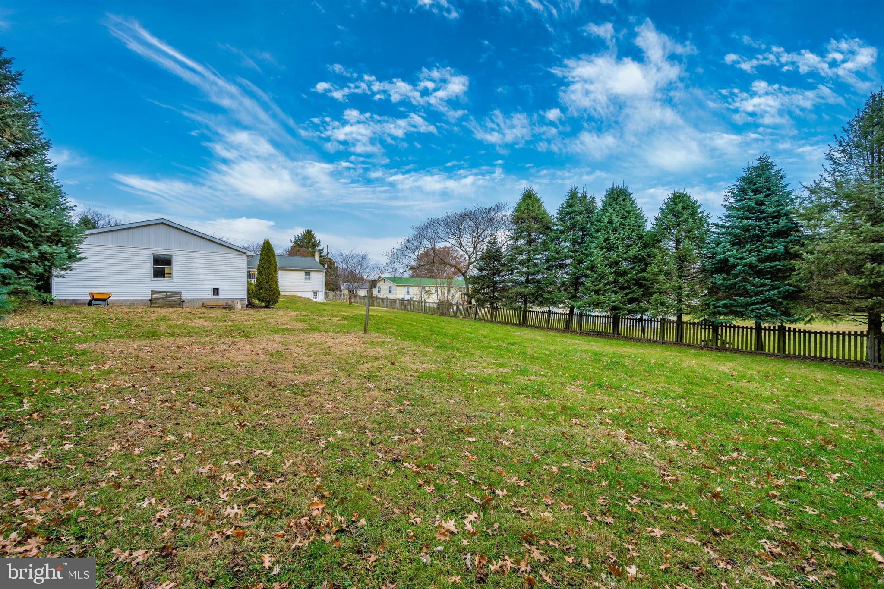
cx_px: 442
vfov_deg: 81.2
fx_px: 344
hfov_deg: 104.3
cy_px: 294
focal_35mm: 14
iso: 64
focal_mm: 14
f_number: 8
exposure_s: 1/40
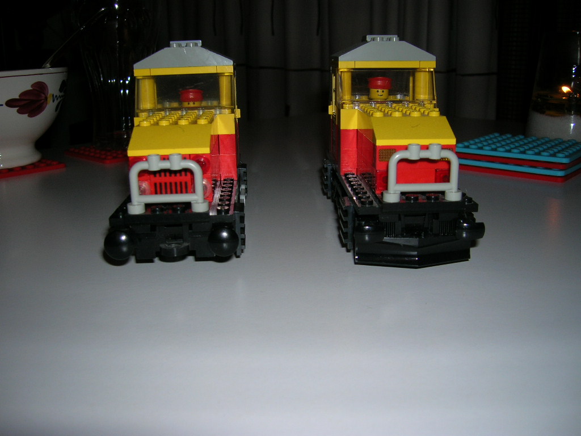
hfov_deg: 54.0
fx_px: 571
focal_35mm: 34
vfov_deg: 41.8
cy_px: 218
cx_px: 290
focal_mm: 5.7
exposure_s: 1/60.1
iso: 50
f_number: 2.9
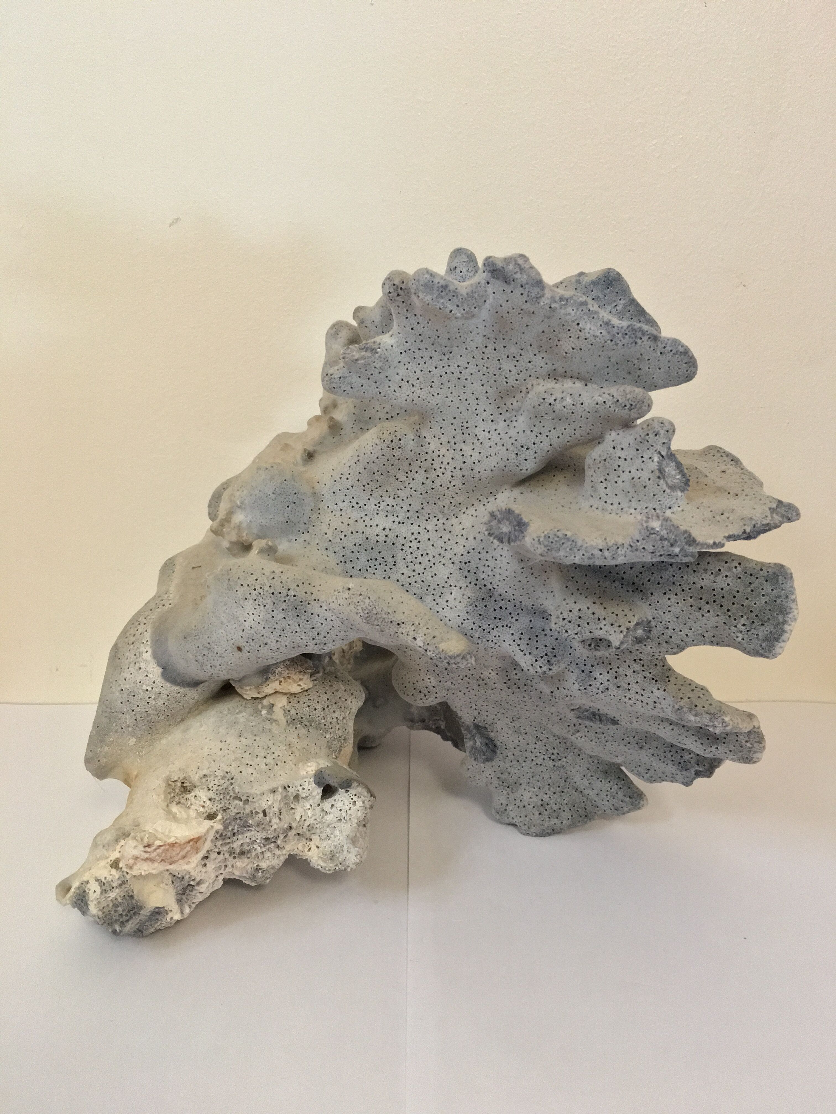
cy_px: 557
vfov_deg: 61.7
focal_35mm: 29
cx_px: 418
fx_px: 934
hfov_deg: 48.2
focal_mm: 4.15
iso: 250
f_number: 2.2
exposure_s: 1/33
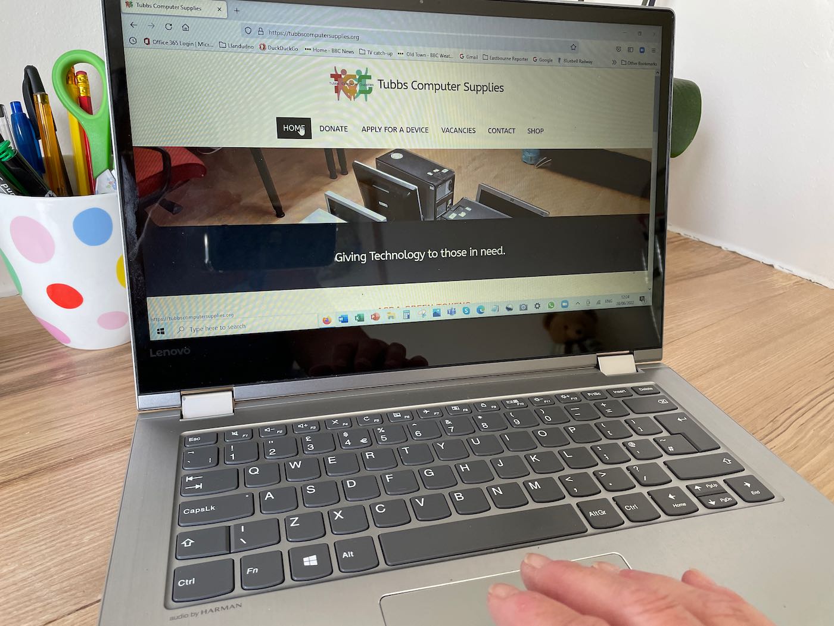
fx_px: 626
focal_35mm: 26
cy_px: 313
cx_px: 417
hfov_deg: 67.3
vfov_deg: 53.1
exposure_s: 1/112
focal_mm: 4.2
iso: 125
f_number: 1.6
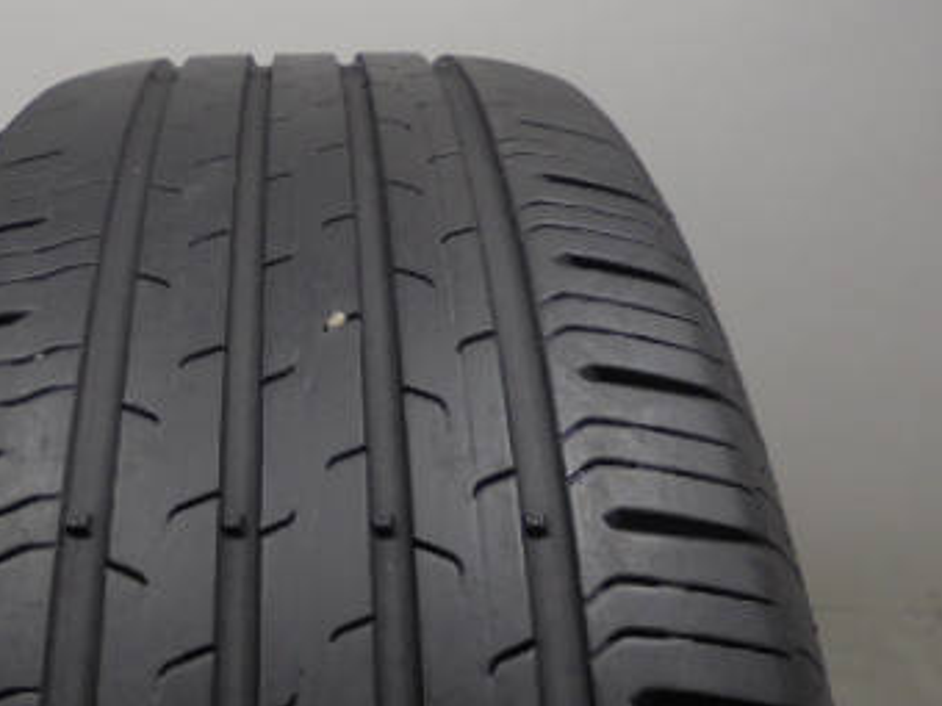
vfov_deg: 29.2
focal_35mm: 49
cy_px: 177
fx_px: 1333
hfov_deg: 38.1
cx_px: 255
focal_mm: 4.6
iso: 100
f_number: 3.5
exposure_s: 1/40
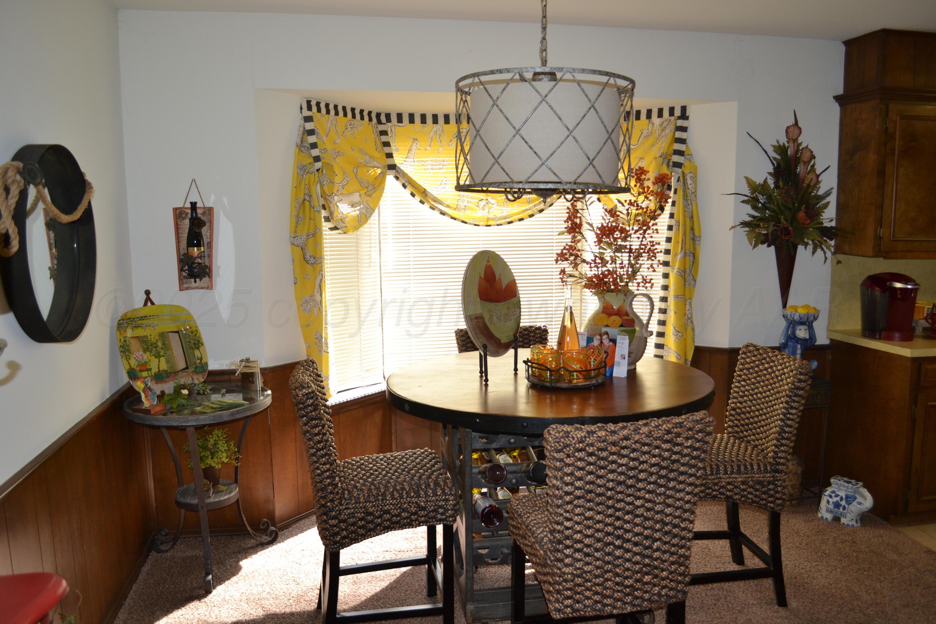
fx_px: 702
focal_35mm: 27
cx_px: 468
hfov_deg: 67.4
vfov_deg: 47.9
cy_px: 312
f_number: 4
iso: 280
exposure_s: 1/125
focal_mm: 18
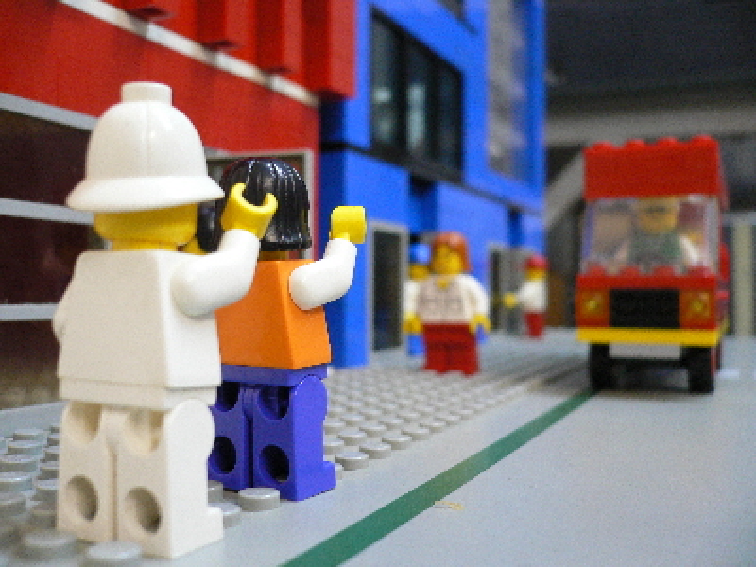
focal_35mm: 35
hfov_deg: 52.6
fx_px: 764
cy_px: 284
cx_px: 378
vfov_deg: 40.7
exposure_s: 1/8
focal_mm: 5.8
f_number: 2.8
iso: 200
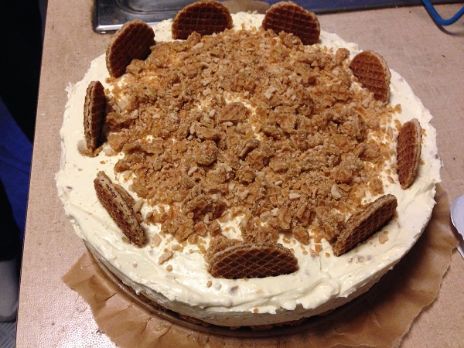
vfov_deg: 42.9
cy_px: 174
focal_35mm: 33
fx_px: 442
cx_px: 232
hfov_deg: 55.4
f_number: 2.4
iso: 200
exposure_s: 1/20
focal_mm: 4.12
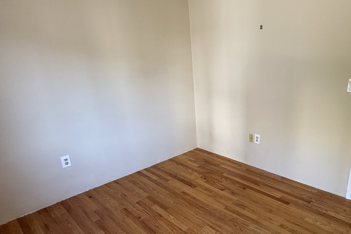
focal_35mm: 24
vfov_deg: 52.9
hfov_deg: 71.9
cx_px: 230
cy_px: 136
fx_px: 234
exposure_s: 1/99
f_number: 2.2
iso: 160
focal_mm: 2.22
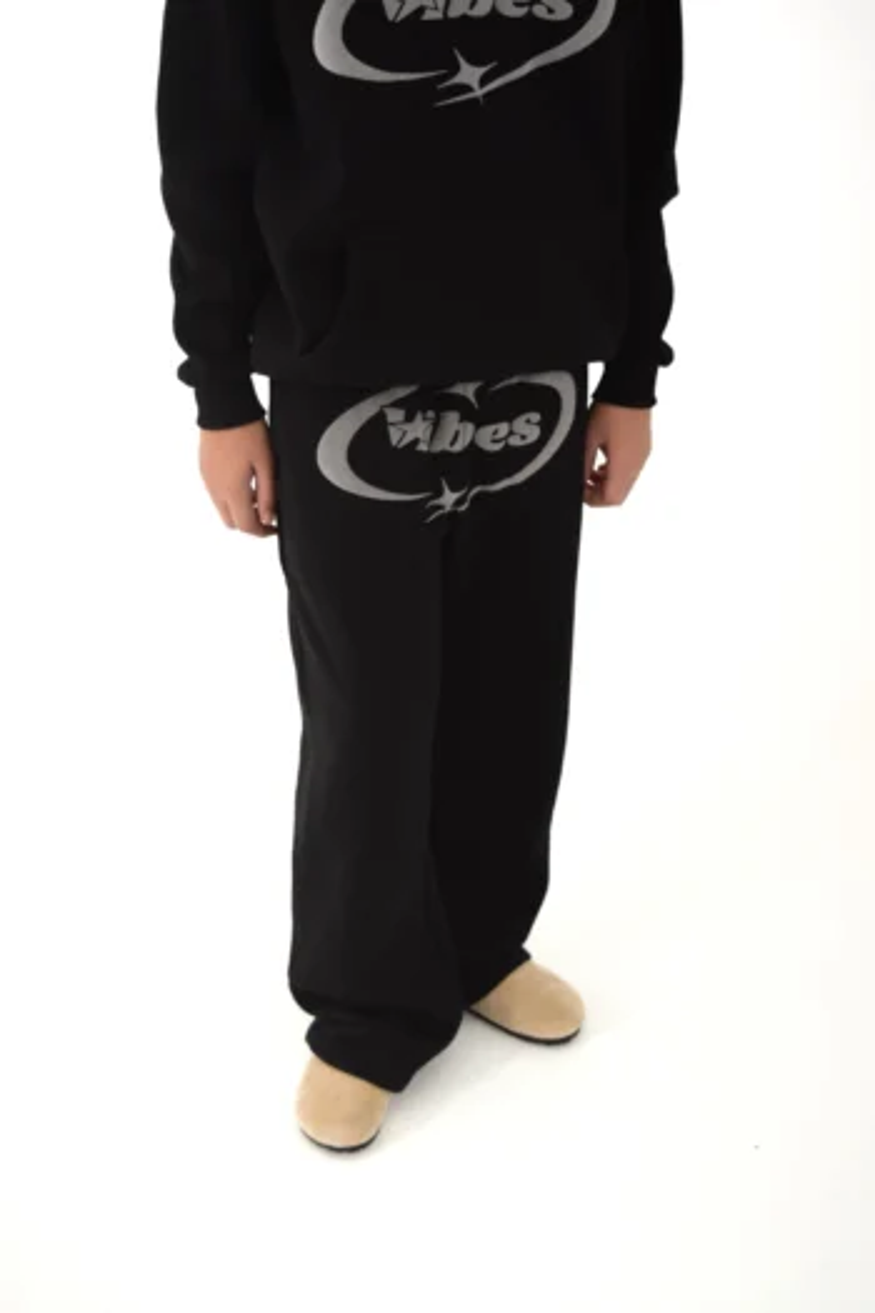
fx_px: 1859
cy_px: 656
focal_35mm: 51
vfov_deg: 38.9
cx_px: 438
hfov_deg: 26.5
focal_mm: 34
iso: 100
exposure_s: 1/100
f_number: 4.5
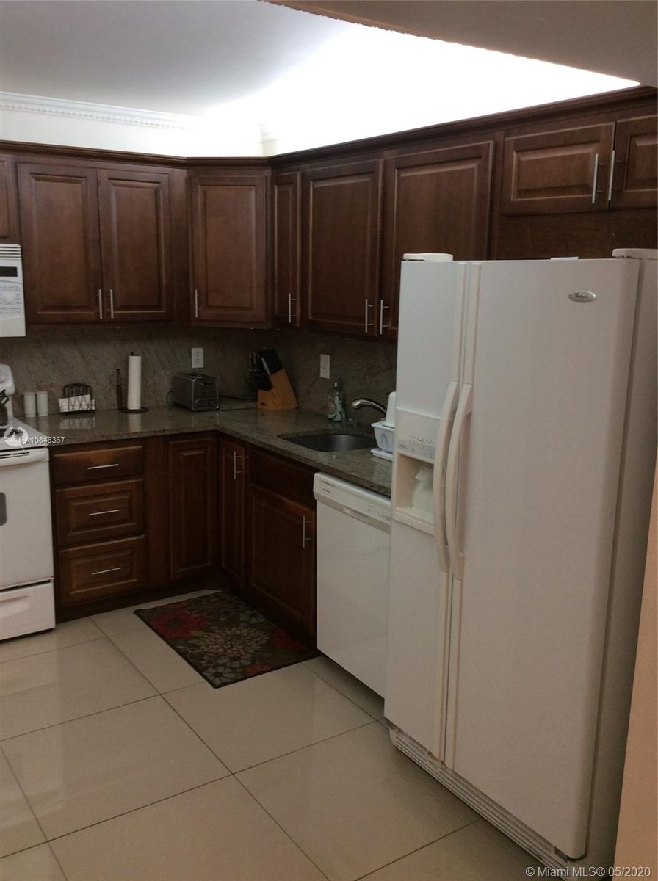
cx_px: 329
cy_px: 440
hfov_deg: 44.0
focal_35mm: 32
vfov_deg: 56.9
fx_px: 813
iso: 50
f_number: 2.4
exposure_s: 1/24
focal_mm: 3.3
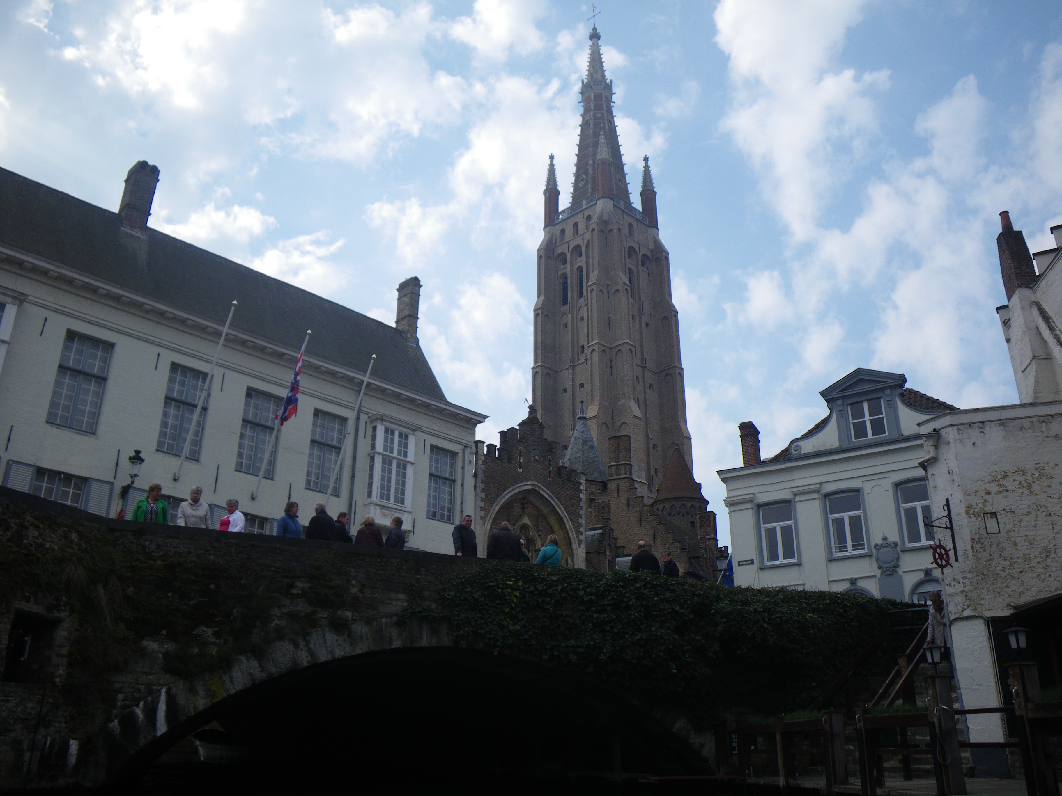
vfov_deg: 49.7
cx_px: 531
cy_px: 398
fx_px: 859
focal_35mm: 28
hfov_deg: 63.4
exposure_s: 1/320
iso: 50
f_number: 4.2
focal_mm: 5
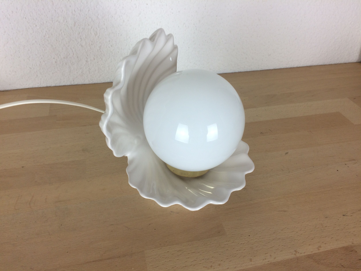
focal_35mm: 29
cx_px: 180
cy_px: 136
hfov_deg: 61.7
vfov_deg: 48.2
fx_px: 302
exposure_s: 1/50
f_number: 2.2
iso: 40
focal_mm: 4.15
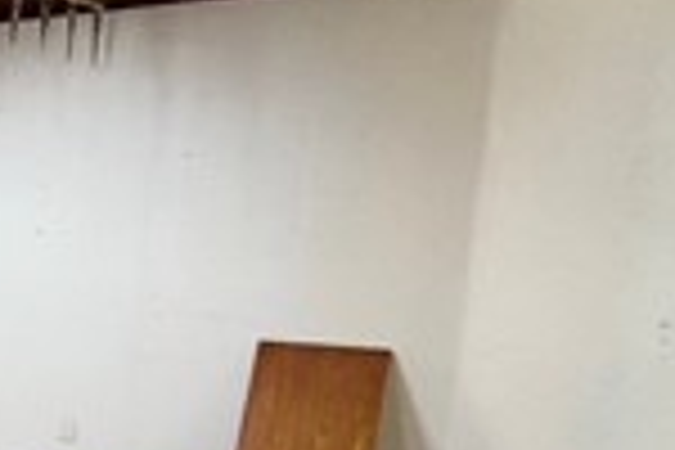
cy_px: 364
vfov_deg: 21.6
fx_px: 1162
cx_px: -540
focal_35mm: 62
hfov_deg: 21.3
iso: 400
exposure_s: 1/60
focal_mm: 2.22
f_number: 2.2
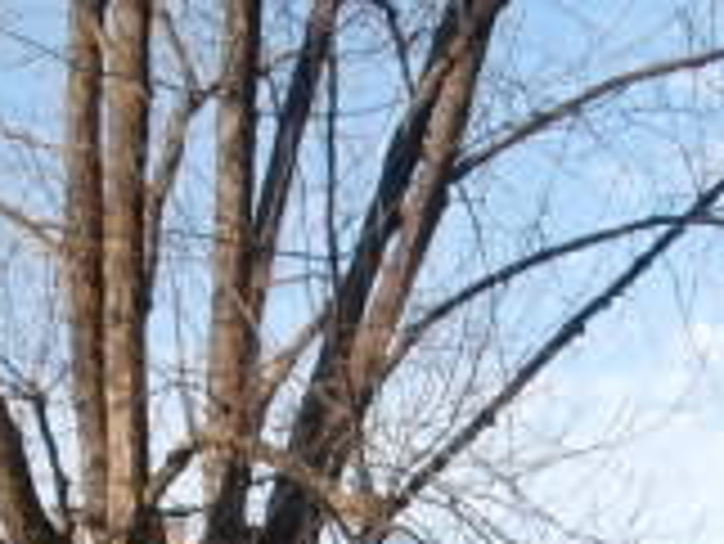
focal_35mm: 119
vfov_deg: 11.4
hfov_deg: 16.4
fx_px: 2491
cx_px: 562
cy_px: 1043
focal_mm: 5.36
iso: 100
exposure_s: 1/320
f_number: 3.5
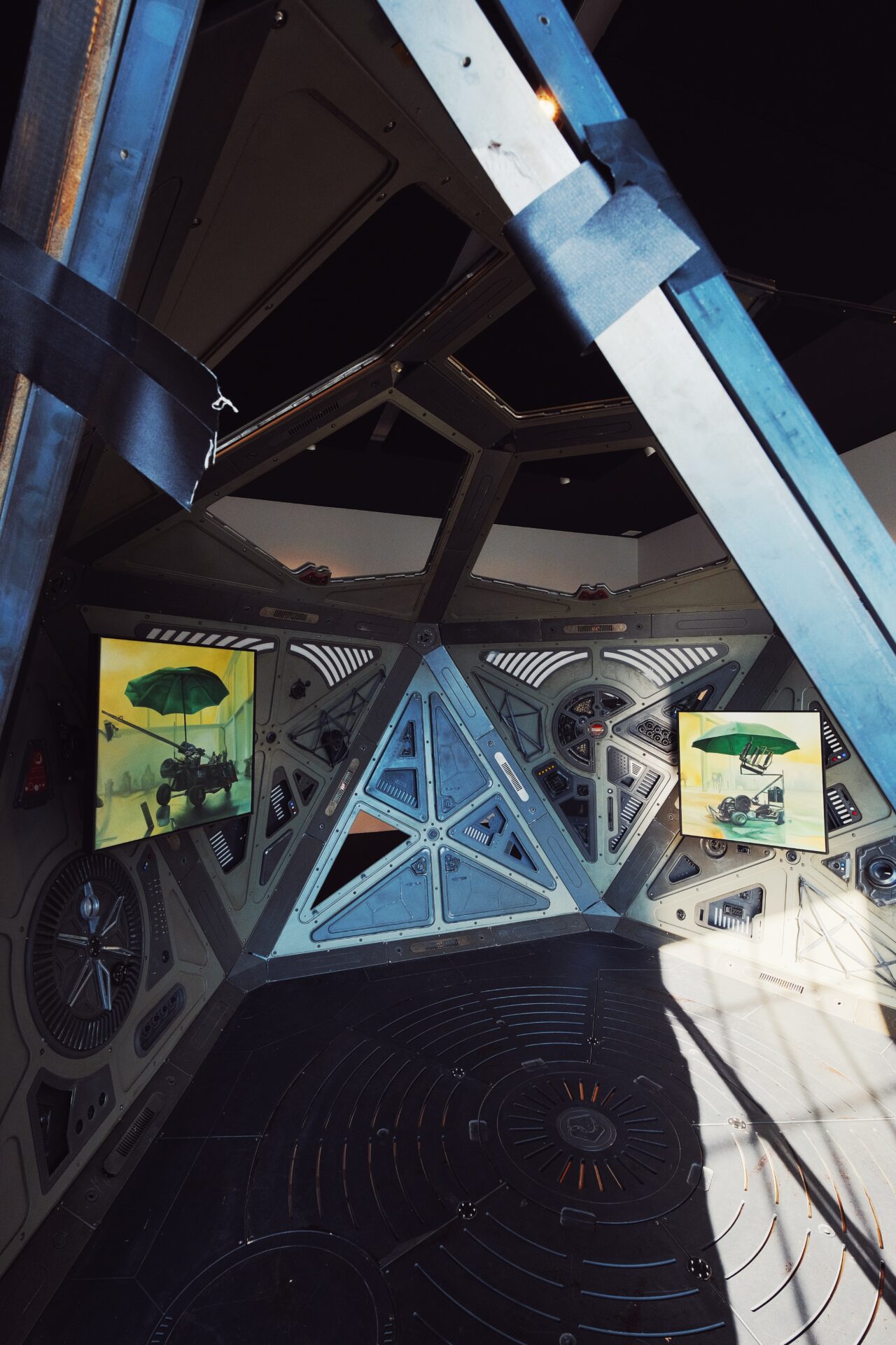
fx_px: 560
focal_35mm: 15
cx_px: 448
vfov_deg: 100.4
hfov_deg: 77.3
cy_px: 672
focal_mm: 10
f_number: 8
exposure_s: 1/50
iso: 800
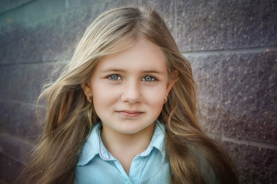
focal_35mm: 72
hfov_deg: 28.1
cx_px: 138
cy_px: 92
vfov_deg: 18.9
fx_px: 554
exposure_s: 1/125
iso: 200
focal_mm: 48
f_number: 8
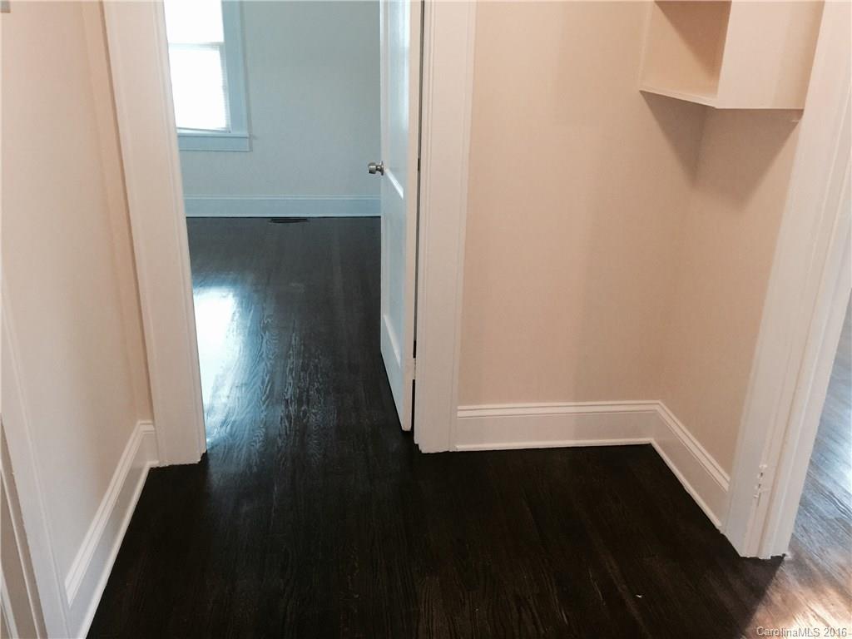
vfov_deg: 48.2
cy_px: 320
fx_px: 714
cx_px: 426
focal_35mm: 29
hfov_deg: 61.7
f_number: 2.2
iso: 100
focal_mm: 4.15
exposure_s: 1/10
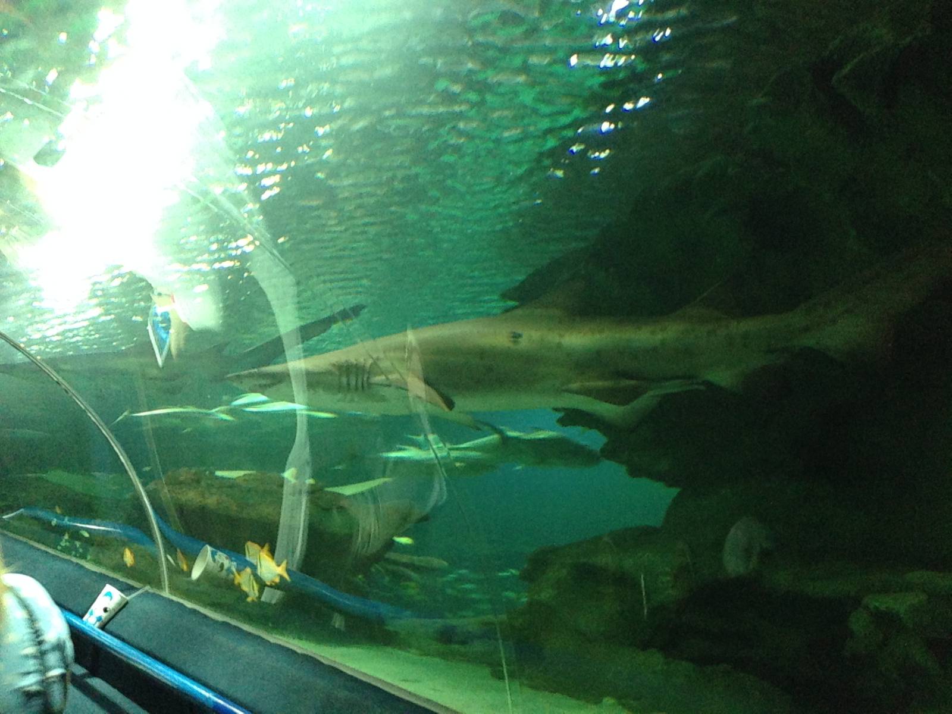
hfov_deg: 29.4
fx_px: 1815
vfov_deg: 22.3
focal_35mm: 66
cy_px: 357
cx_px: 476
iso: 640
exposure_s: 1/20
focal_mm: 4.12
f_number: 2.4
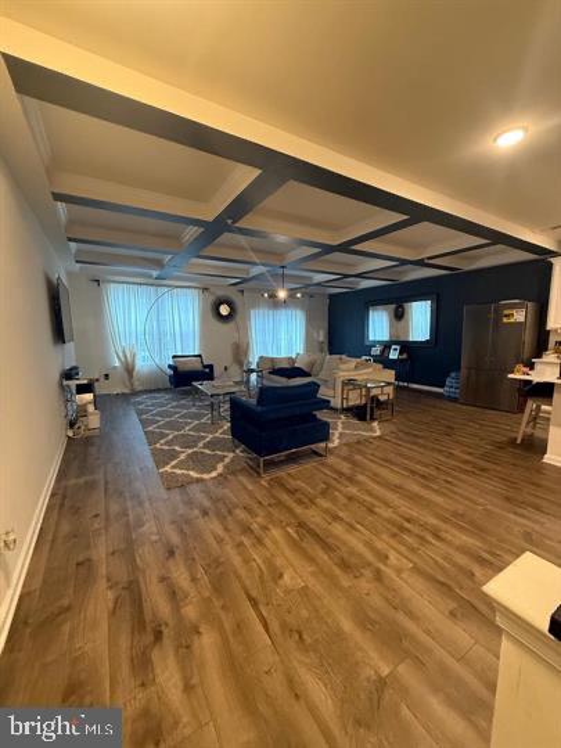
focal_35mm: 14
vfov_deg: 102.1
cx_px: 280
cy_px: 374
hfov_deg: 85.7
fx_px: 303
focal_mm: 2.22
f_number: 2.2
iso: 640
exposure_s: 1/60
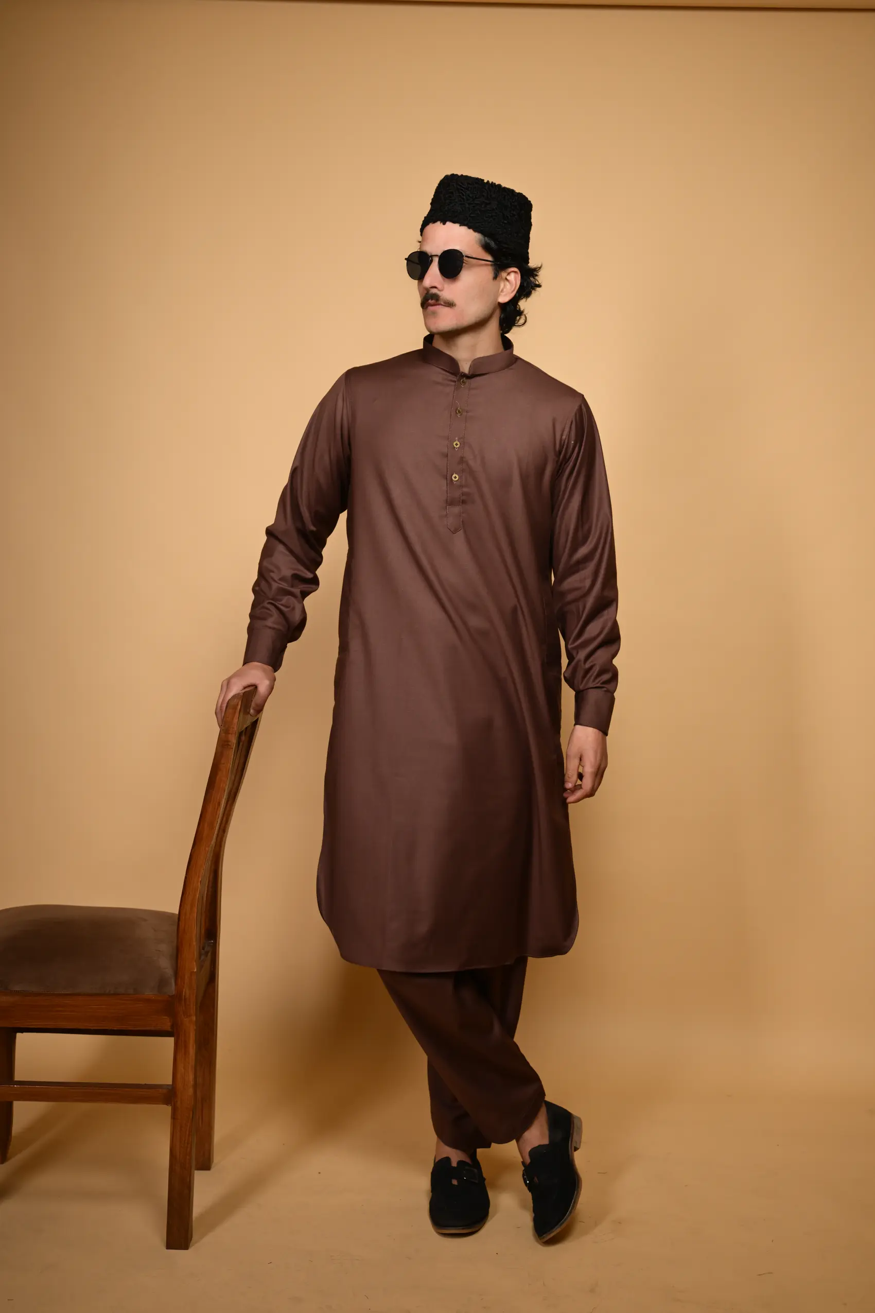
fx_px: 1531
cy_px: 656
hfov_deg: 31.9
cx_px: 438
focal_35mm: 42
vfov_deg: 46.4
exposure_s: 1/200
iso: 160
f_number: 7.1
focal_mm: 42
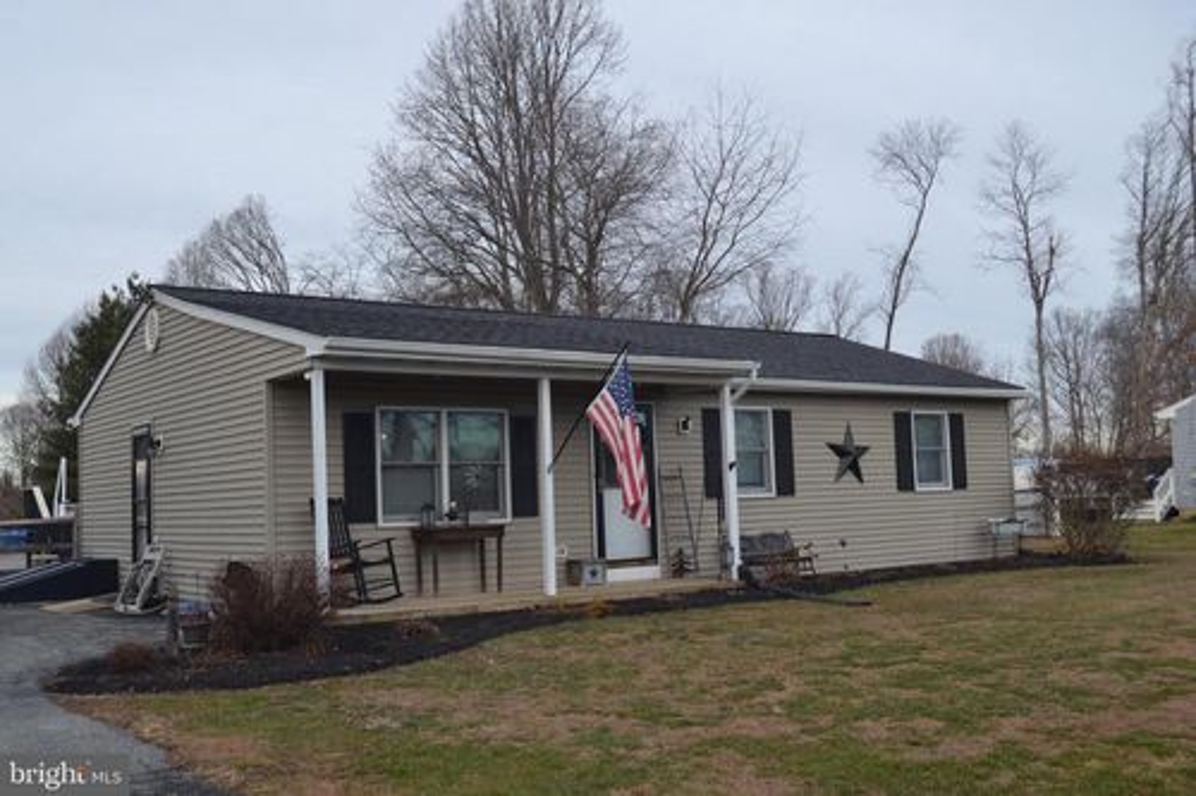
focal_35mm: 36
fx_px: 1196
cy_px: 398
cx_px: 598
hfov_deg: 53.1
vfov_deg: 36.8
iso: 140
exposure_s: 1/125
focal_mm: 24
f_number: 5.6
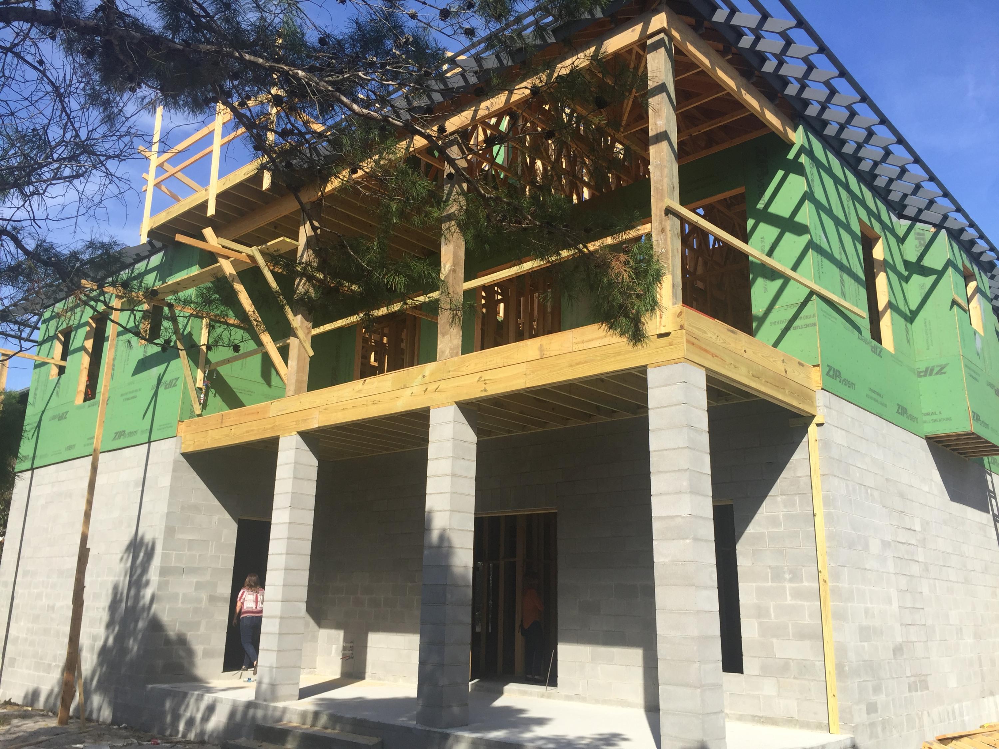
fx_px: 837
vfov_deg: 48.2
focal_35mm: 29
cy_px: 374
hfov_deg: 61.7
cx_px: 500
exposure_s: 1/1412
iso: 32
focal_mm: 4.15
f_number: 2.2
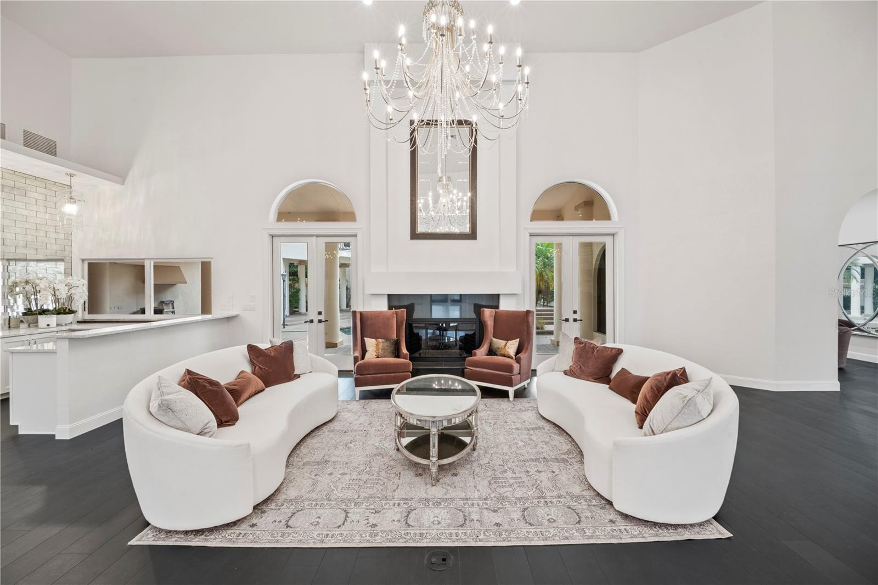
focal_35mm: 14
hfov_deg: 104.3
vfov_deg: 81.2
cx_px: 439
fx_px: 341
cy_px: 292
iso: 100
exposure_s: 1/1.25
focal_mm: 14
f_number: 9
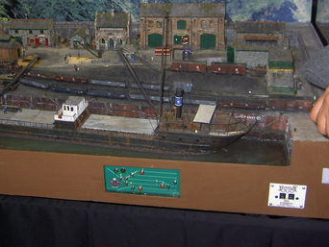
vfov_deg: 27.3
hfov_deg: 35.9
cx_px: 124
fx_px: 504
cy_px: 68
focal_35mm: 53
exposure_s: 1/60
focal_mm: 5.6
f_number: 2.8
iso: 100
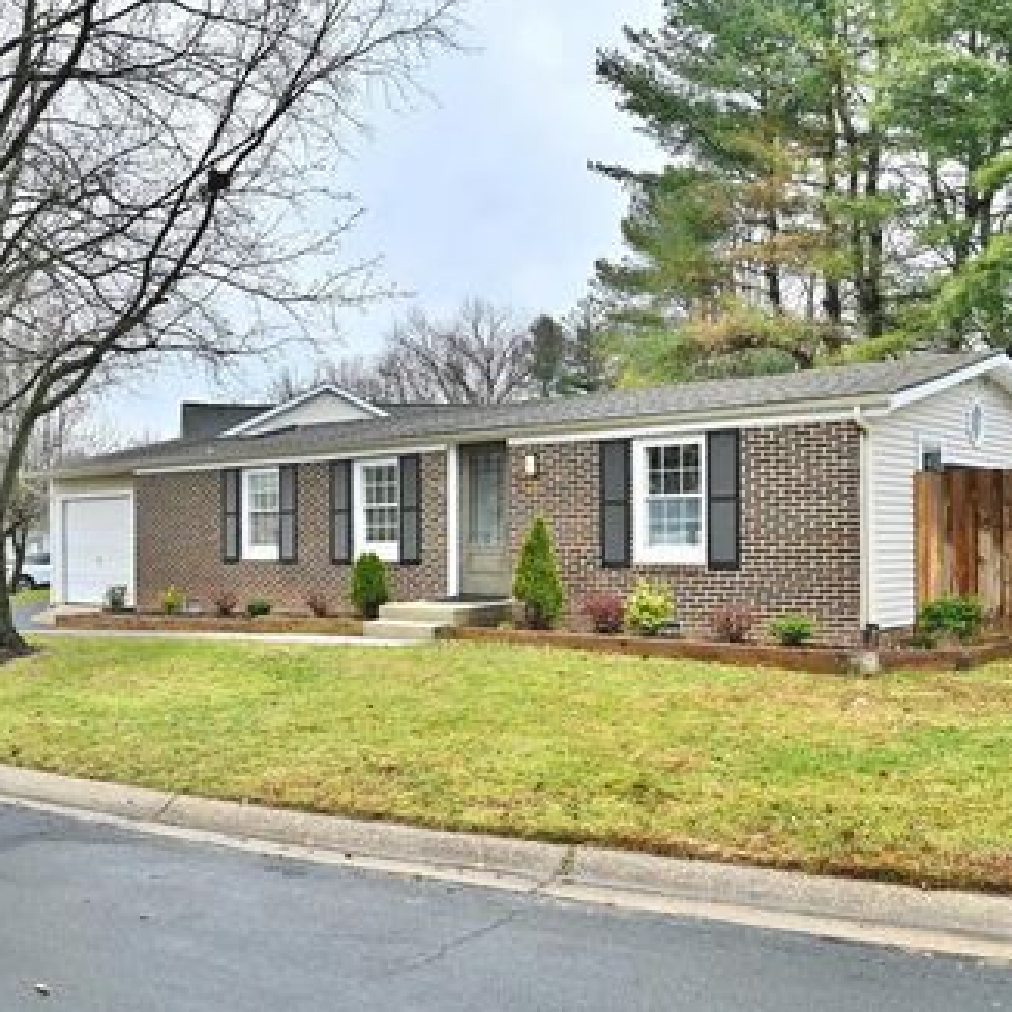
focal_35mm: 31
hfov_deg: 52.9
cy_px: 501
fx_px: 1014
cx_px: 444
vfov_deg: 53.0
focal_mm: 23.5
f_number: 6.3
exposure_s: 1/320
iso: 400
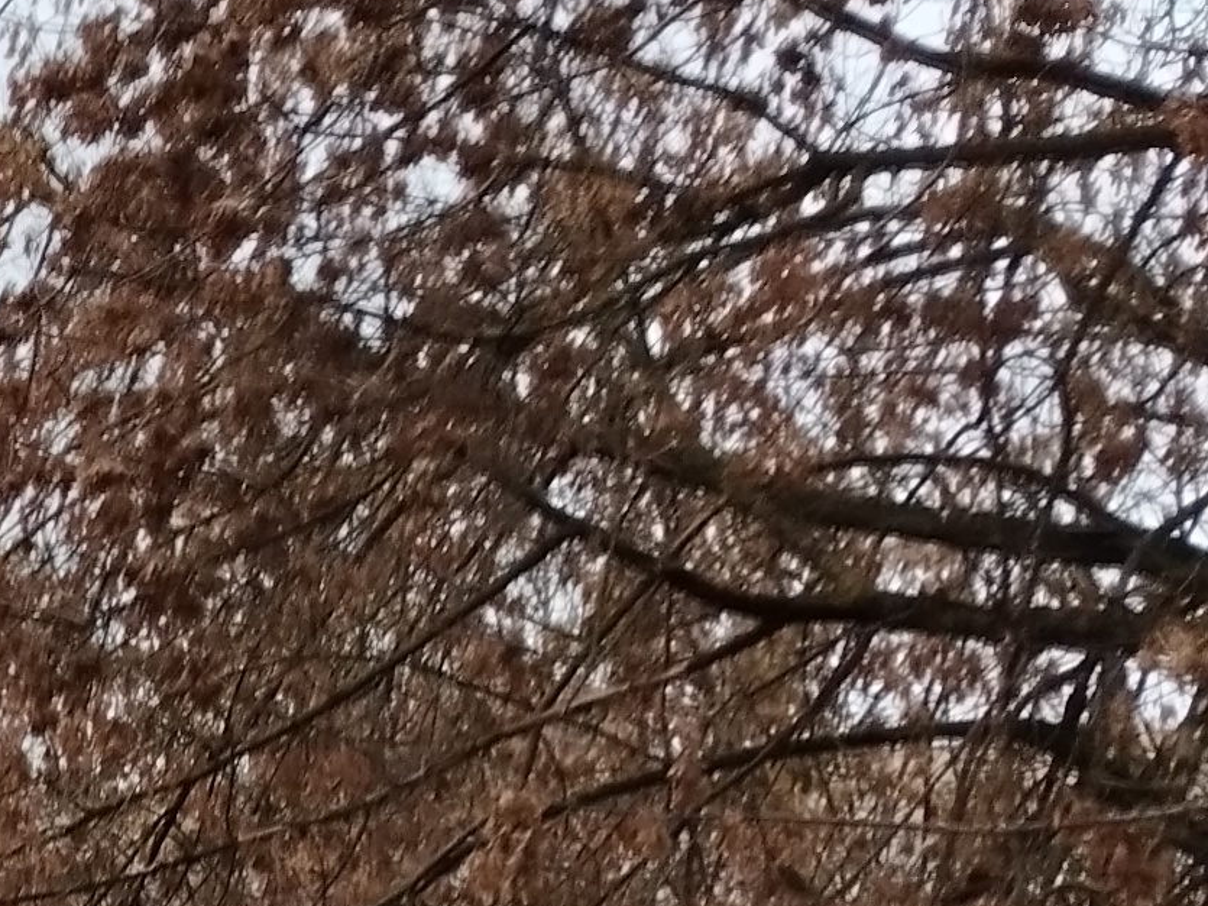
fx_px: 4013
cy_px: 1709
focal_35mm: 115
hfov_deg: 14.6
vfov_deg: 11.7
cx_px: -1105
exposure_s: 1/100
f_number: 1.75
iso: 195
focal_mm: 5.25
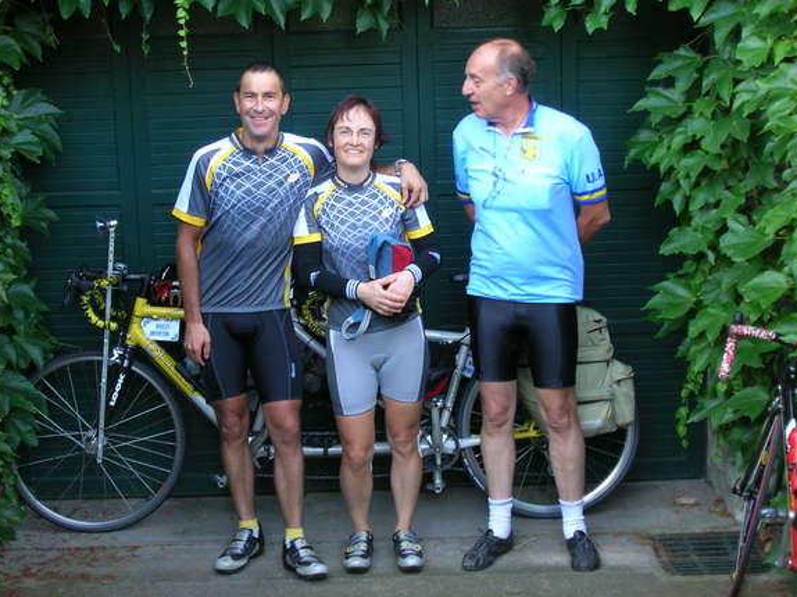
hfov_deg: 28.2
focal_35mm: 69
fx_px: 1588
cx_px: 390
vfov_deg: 21.3
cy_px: 290
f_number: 3.8
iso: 50
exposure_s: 1/17
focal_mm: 11
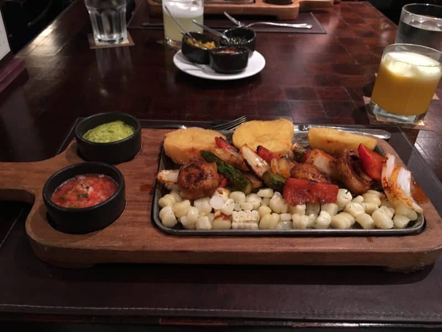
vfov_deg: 48.2
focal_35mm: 29
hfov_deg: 61.7
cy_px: 166
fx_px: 370
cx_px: 221
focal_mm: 4.15
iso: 250
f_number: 2.2
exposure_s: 1/15
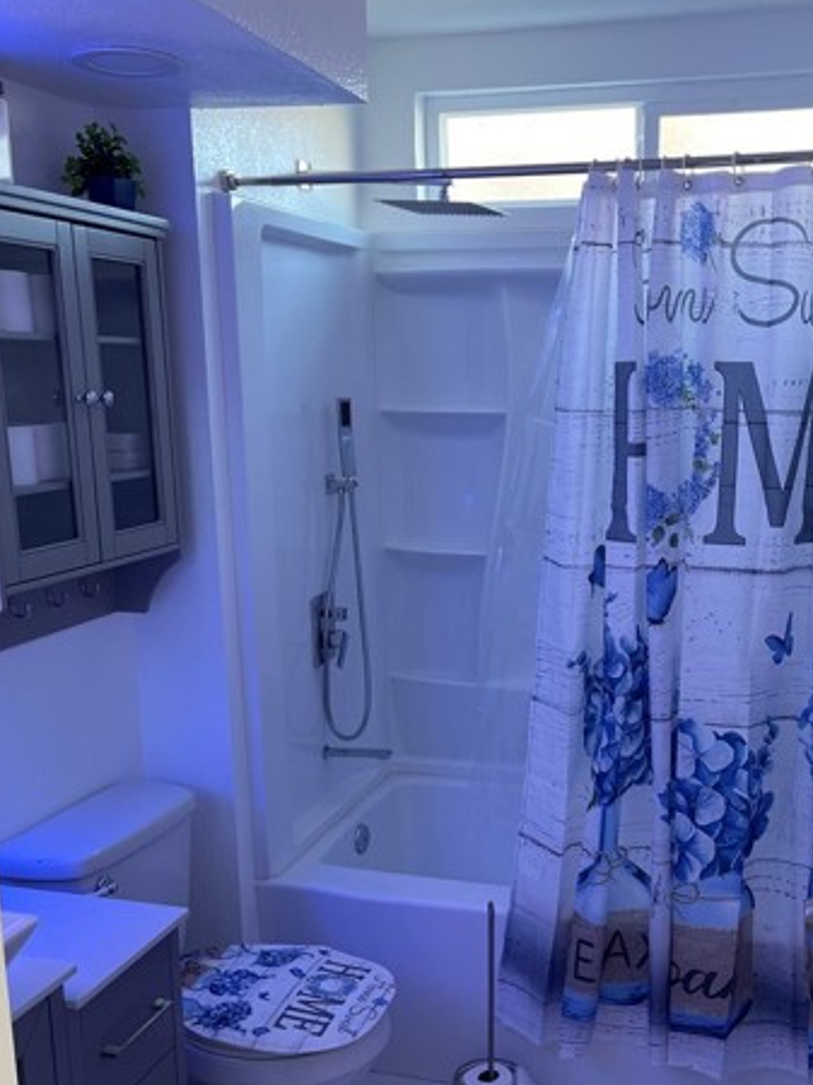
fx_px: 1160
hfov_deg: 38.2
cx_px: 536
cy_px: 629
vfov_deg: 50.0
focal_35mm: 37
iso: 125
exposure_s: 1/90
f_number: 1.6
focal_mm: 5.1
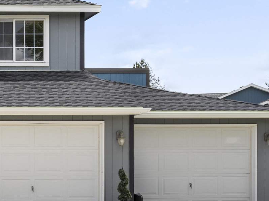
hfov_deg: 19.0
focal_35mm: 92
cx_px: -122
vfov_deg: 15.9
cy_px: 165
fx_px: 715
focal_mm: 25
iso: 400
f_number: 8
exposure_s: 1/60
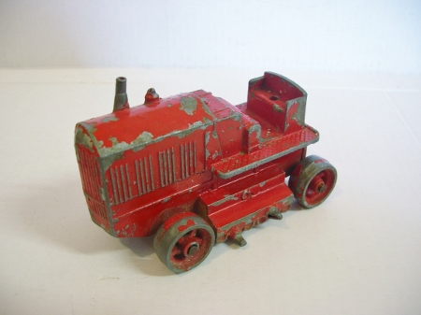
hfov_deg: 52.7
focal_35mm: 35
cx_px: 210
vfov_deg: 40.7
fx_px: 425
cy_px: 158
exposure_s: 1/5.8
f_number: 2.8
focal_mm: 5.8
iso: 73
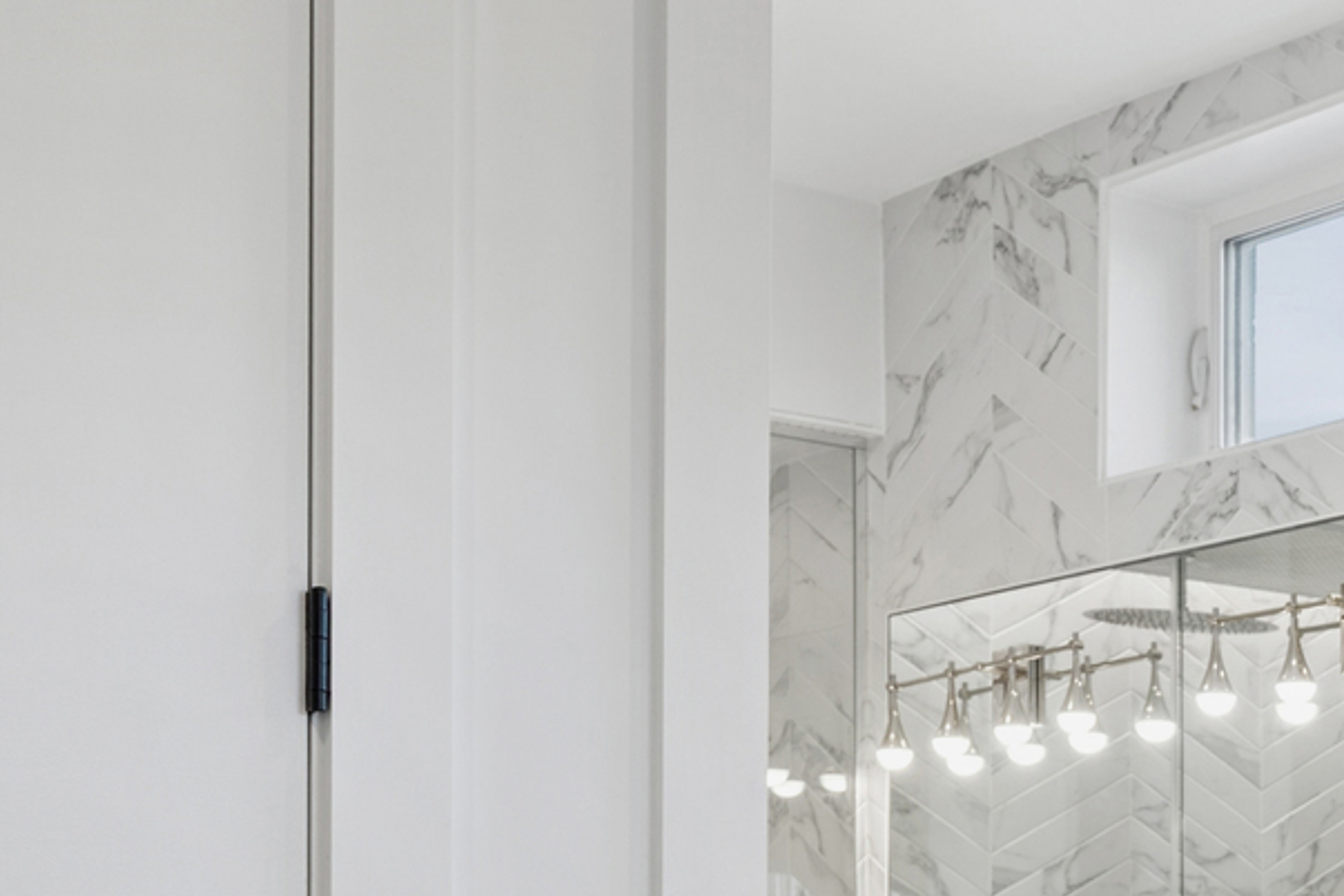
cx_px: 1793
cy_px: 1148
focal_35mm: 79
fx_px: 2962
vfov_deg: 16.3
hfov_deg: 22.6
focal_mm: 29.5
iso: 200
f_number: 9.5
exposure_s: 1/15
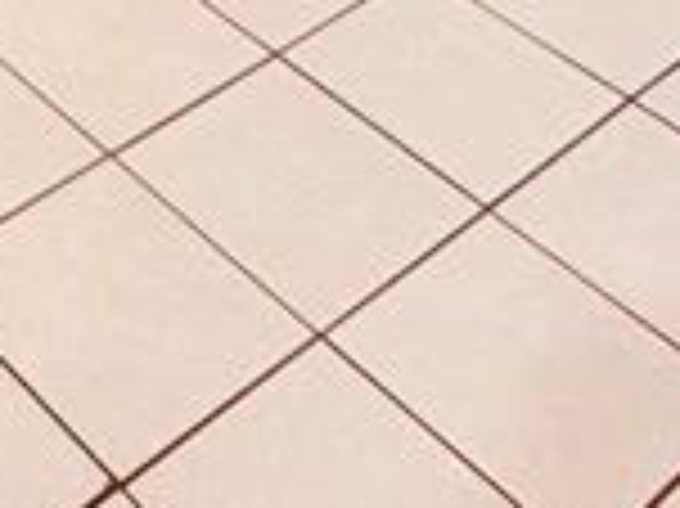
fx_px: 1865
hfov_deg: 18.9
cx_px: -248
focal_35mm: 95
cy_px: -1119
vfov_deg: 10.1
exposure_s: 1/60
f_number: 2.2
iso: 500
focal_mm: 2.22
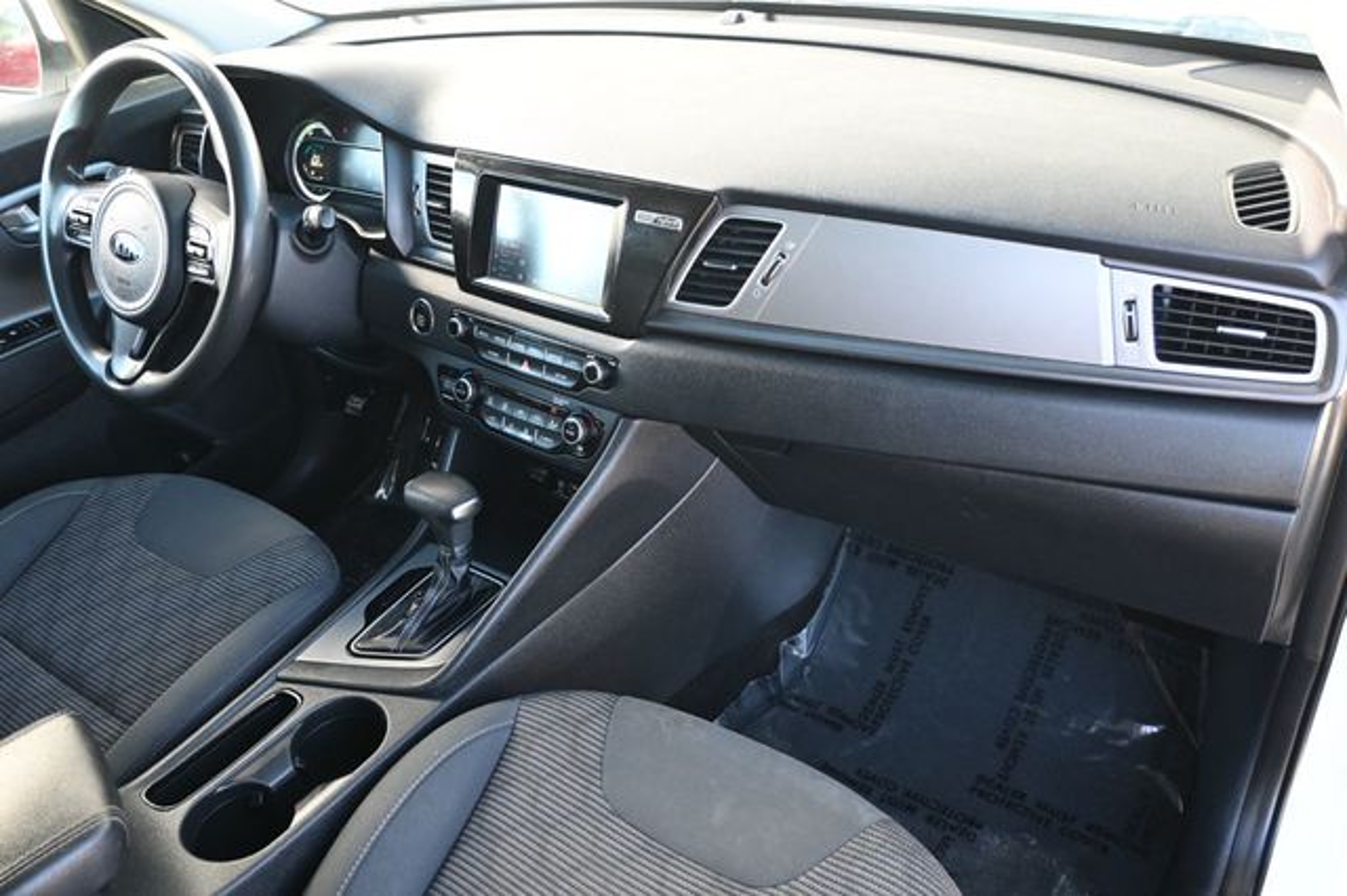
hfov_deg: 64.6
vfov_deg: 45.6
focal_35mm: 28
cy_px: 448
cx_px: 674
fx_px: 1066
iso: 1000
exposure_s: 1/125
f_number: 3.8
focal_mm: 19
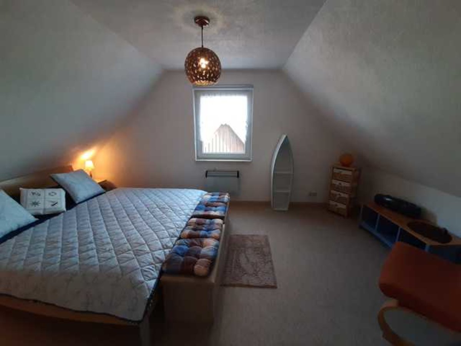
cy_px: 173
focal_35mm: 13
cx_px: 230
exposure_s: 1/50
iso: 160
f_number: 2.2
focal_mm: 1.42
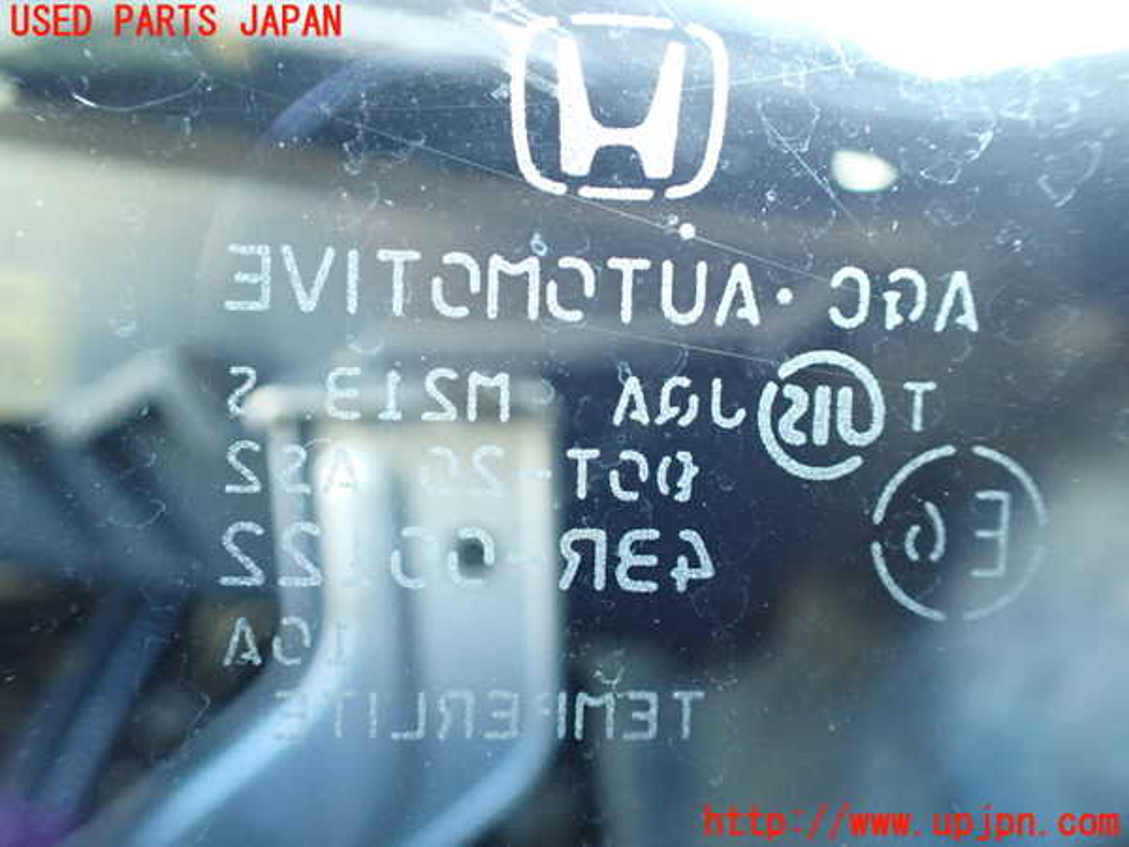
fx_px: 978
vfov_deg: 46.8
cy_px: 424
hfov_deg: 60.0
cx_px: 564
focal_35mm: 30
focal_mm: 5.4
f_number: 2.3
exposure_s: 1/125
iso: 800
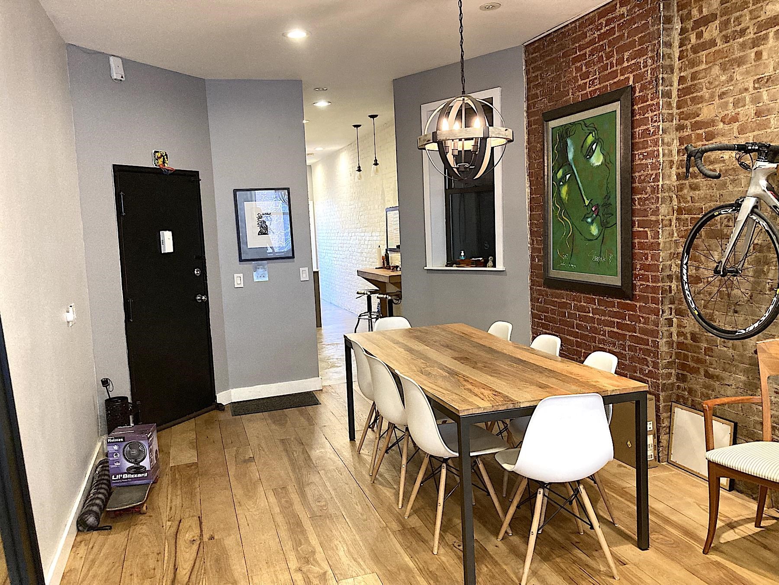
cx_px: 390
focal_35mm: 28
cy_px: 292
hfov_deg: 63.4
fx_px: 630
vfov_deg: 49.7
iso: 320
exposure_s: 1/60
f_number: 1.8
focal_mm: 3.99
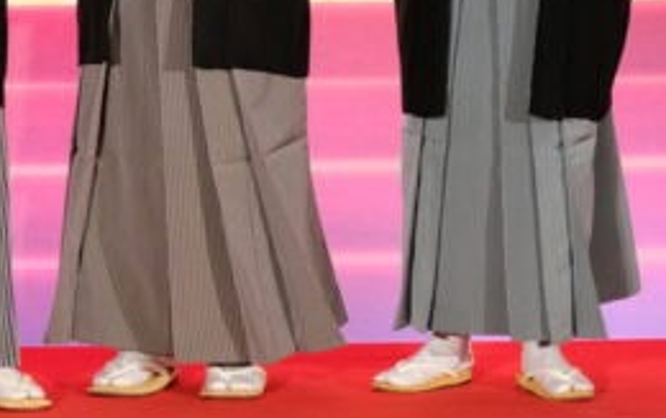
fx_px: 4723
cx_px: -225
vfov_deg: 5.0
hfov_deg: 8.0
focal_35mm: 260
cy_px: -155
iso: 1600
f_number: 4
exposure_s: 1/105
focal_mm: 55
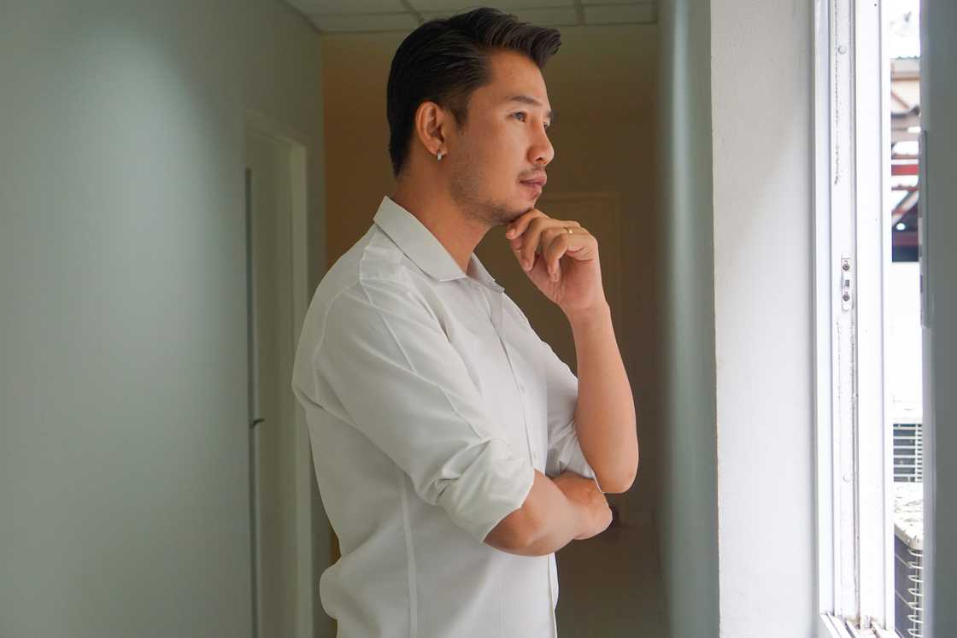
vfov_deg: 25.8
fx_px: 1396
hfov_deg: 37.8
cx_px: 478
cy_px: 319
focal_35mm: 52
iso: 640
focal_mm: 35
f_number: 4
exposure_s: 1/100
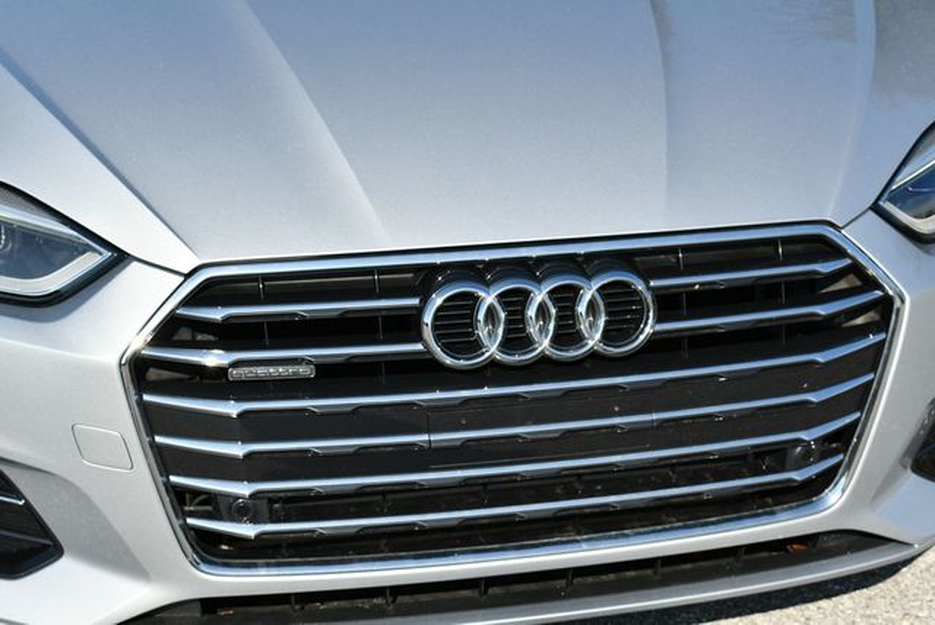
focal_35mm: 84
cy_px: 312
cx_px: 468
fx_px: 2184
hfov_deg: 24.2
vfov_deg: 16.3
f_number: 8
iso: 100
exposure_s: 1/250
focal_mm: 42
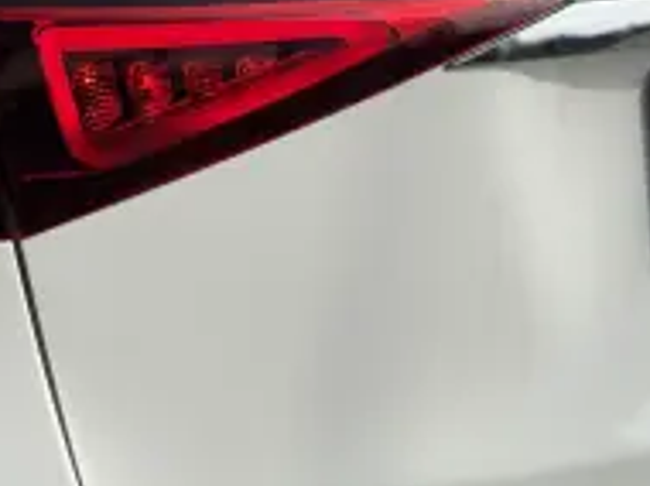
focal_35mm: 91
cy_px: 31
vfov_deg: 16.0
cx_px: 44
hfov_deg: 21.0
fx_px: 1707
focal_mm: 6.76
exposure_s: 1/4878
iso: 64
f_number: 1.78
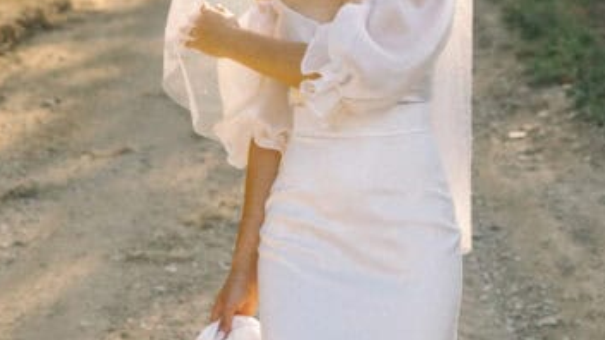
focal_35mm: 58
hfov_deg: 35.9
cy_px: 58
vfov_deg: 20.4
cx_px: 352
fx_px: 930
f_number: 1.8
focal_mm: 35
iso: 32
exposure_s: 1/3200
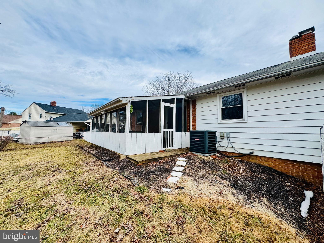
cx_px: 162
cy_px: 122
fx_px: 131
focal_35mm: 14
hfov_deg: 102.1
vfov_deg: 85.7
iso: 40
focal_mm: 2.22
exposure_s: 1/1600
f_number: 2.2
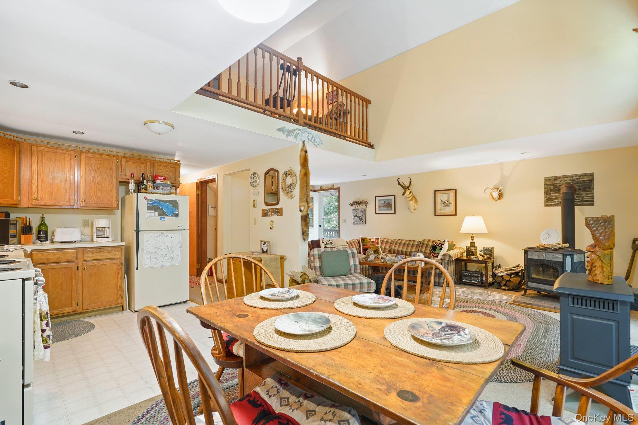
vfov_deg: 73.7
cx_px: 319
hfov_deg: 96.7
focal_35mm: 16
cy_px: 212
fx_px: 284
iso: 320
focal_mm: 16
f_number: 9
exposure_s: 1.3
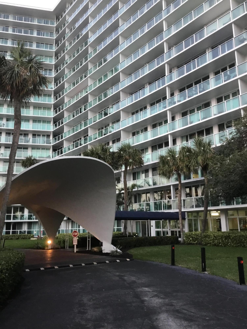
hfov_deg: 45.4
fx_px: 295
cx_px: 124
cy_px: 164
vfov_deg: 58.4
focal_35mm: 31
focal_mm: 3.3
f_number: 2.4
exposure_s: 1/30
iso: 40
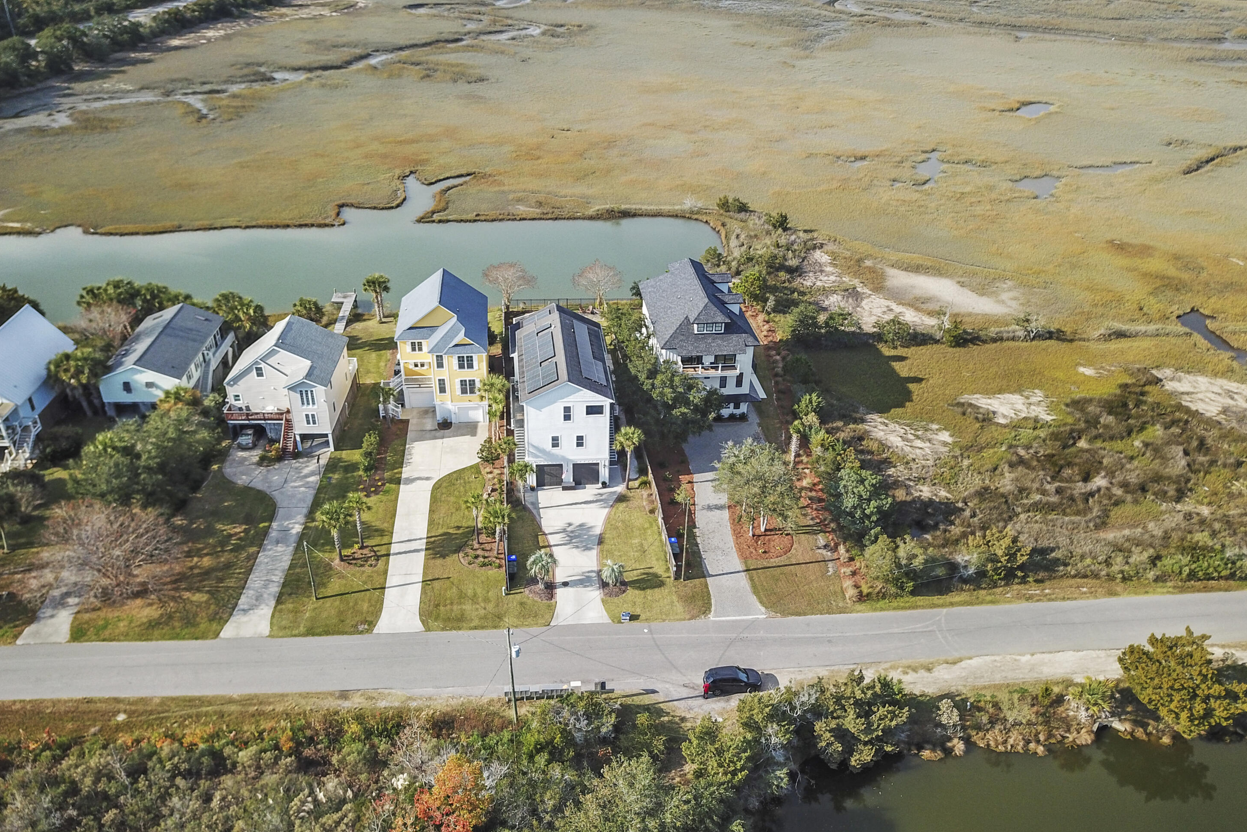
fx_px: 970
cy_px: 447
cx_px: 637
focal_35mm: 28
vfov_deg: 46.4
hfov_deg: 65.5
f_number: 2.2
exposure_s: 1/950
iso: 100
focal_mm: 4.73
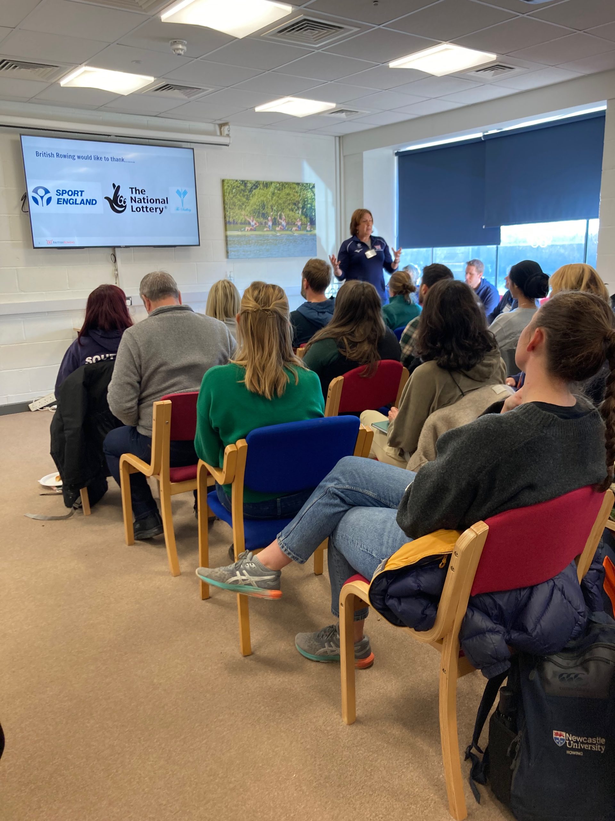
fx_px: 663
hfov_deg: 49.7
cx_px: 308
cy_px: 410
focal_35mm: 28
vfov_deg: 63.4
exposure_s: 1/50
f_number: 1.8
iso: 50
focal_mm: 3.99
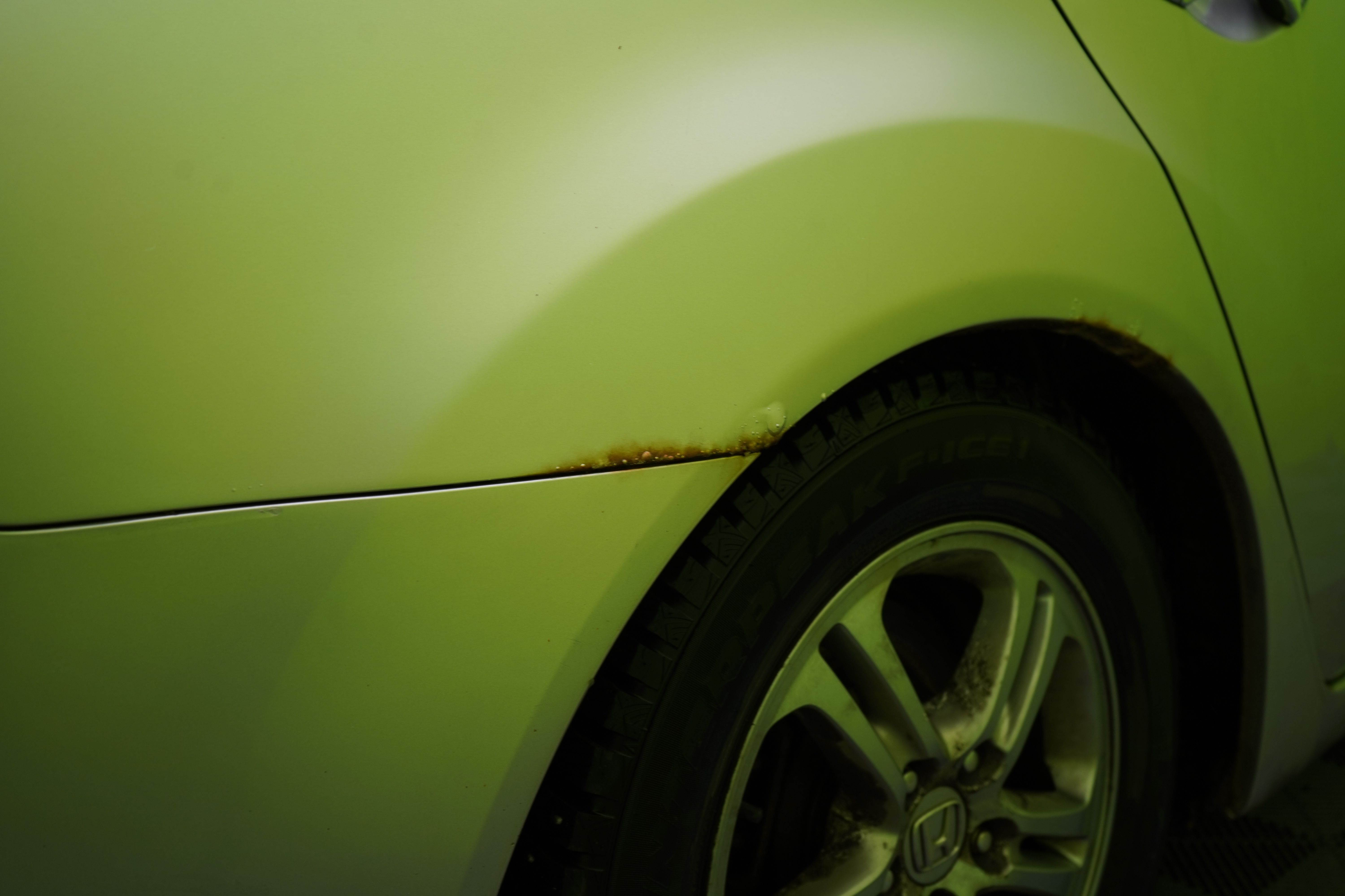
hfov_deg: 55.8
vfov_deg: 38.9
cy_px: 448
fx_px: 1270
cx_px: 672
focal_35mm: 34
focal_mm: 34
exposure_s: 1/25
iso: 400
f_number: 5.6
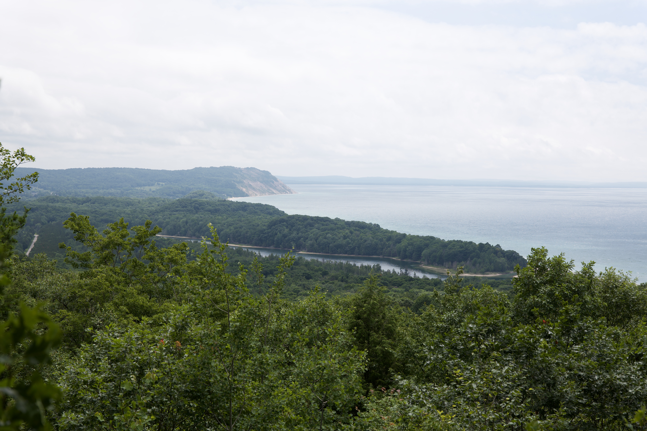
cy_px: 216
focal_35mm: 53
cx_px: 324
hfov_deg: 37.5
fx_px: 952
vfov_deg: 25.5
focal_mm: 53
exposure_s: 1/640
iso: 100
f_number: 4.5
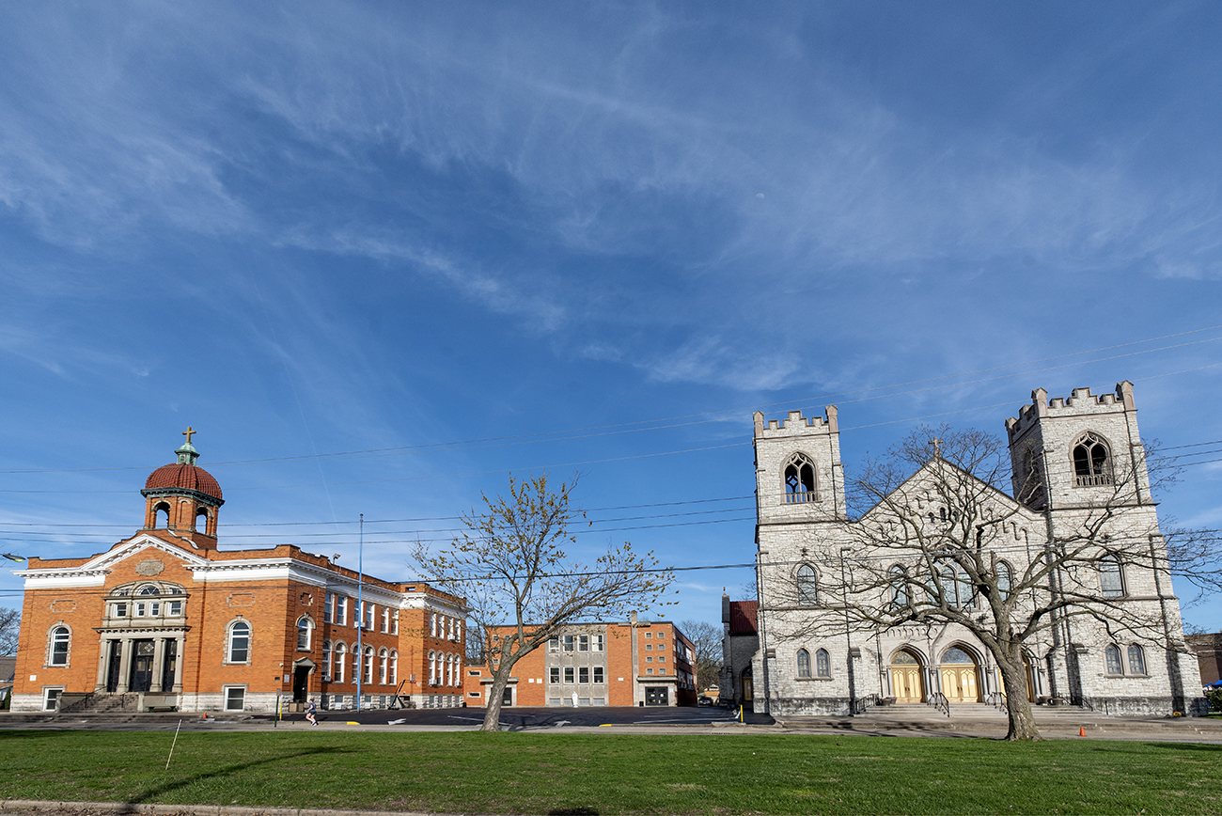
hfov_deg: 93.3
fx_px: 577
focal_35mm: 17
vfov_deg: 70.5
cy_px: 408
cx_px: 611
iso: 400
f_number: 9
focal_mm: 17
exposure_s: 1/1250
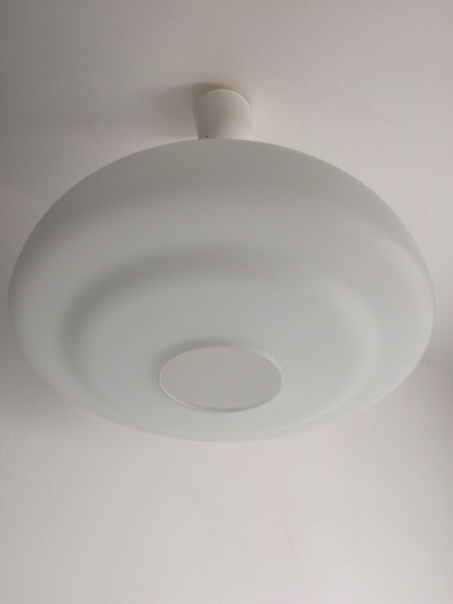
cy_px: 302
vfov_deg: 61.7
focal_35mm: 29
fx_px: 506
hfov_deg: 48.2
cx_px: 226
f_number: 2.2
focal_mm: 4.15
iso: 32
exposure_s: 1/127
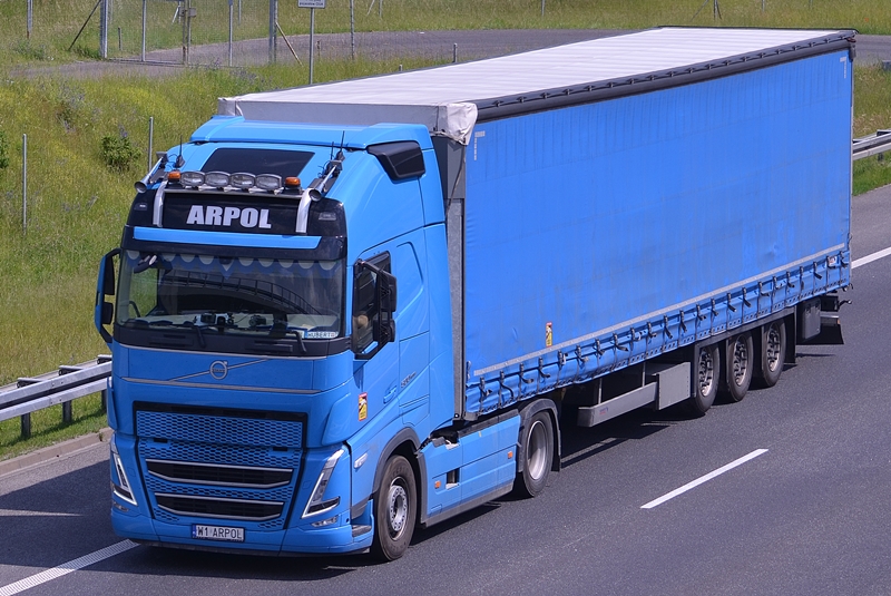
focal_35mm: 98
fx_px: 2415
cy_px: 298
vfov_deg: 14.1
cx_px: 446
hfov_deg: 20.9
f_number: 5.6
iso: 100
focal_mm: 65
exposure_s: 1/800
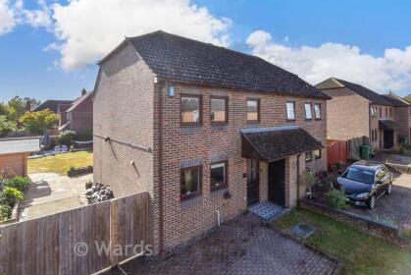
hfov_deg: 93.0
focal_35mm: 17
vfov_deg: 70.5
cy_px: 142
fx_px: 194
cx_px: 225
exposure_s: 1/200
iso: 250
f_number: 9
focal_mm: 10
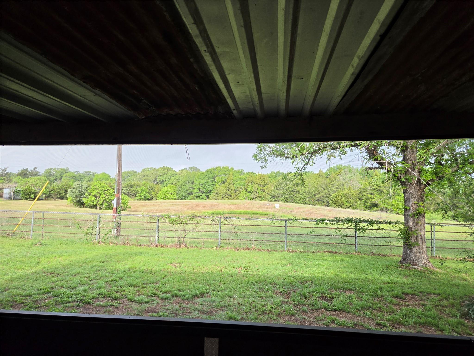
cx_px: 237
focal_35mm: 23
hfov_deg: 73.9
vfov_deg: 58.9
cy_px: 178
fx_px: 315
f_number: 1.8
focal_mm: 5.4
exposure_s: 1/1087
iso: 80
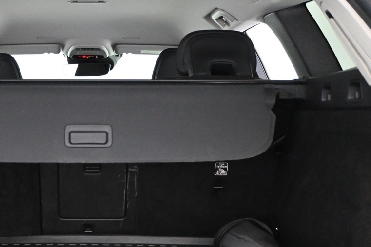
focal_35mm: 67
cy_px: 136
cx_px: 88
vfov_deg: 20.3
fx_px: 691
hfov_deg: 29.5
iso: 5600
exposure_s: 1/60
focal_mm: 21
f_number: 4
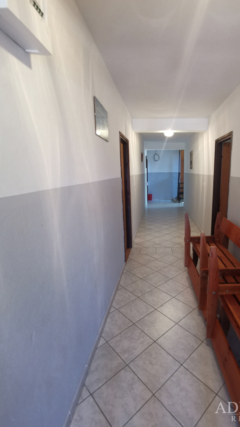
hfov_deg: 59.6
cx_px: 159
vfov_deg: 92.7
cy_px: 211
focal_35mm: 18
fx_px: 204
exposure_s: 1/33.3
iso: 400
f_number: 2.2
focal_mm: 2.35
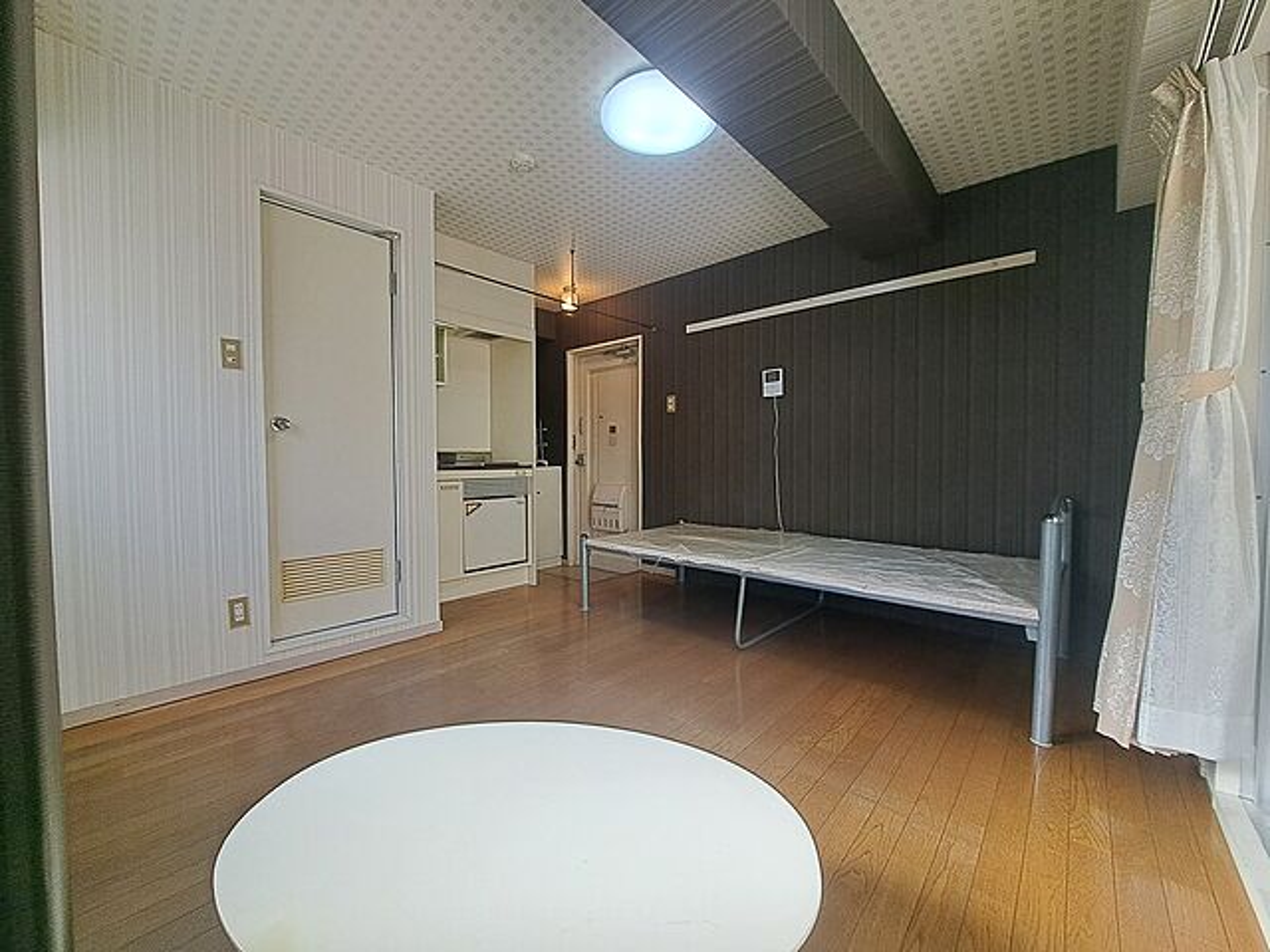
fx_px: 477
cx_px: 635
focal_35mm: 13
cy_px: 476
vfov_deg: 89.9
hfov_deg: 106.2
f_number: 2.2
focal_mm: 1.74
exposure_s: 1/141
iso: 50
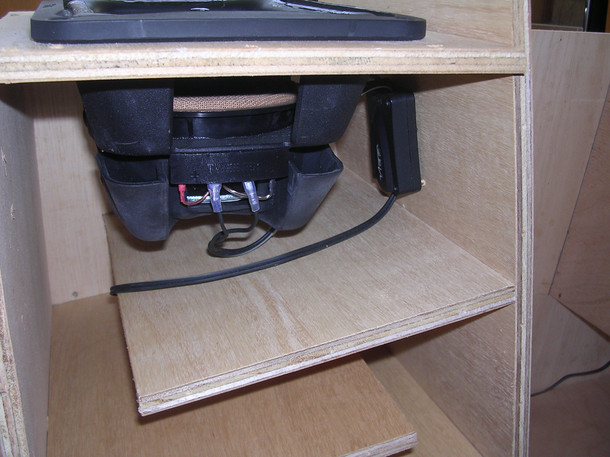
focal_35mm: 38
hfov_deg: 49.0
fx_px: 670
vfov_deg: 37.7
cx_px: 305
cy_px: 228
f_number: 2.8
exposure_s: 1/60.1
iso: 100
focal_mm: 5.8
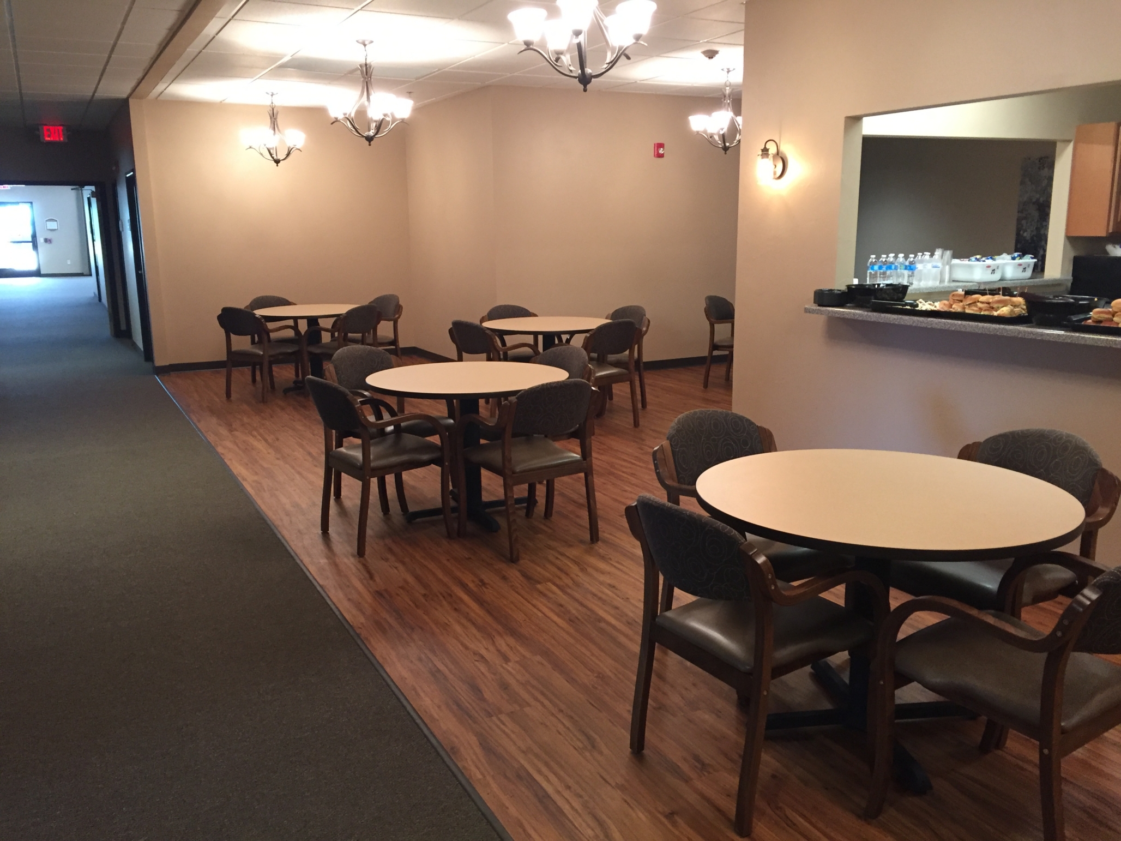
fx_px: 939
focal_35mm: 29
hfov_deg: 61.7
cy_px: 420
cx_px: 560
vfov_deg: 48.2
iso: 160
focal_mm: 4.15
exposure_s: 1/30
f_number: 2.2
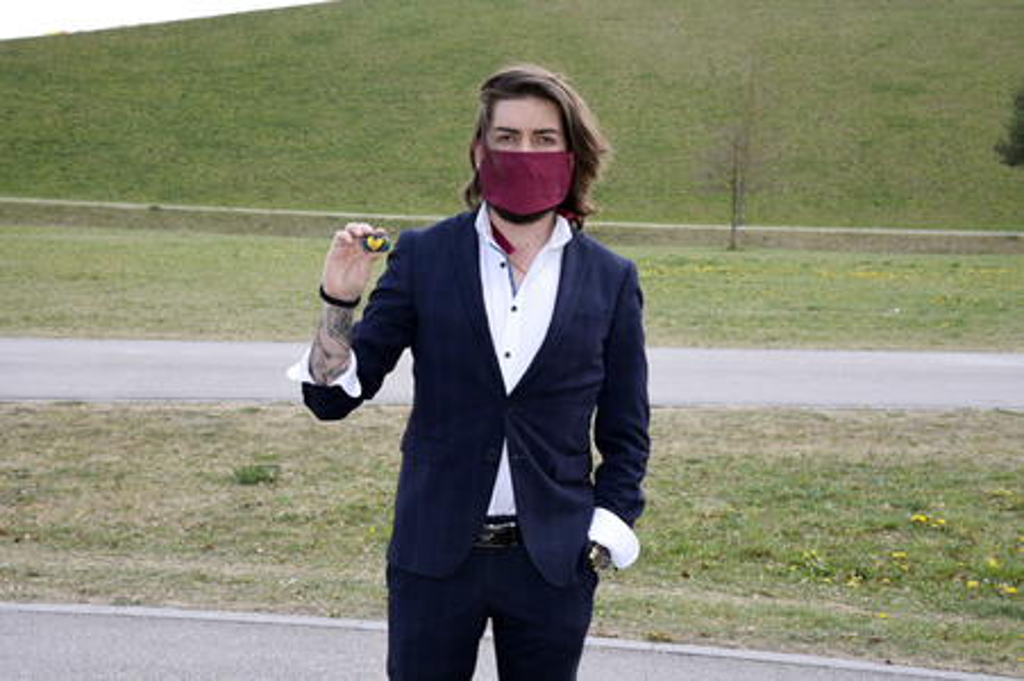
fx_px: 1563
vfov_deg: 24.6
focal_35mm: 55
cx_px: 512
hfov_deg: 36.3
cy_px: 340
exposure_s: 1/160
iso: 640
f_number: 11
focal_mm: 55
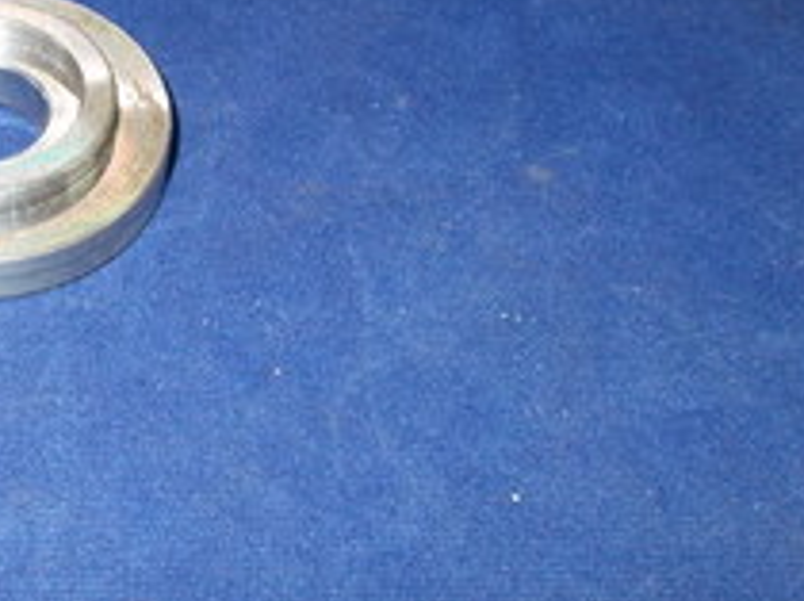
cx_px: 27
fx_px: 1438
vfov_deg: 23.4
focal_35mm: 62
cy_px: 151
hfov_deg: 29.5
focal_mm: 4.6
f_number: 3.2
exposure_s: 1/25
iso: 200
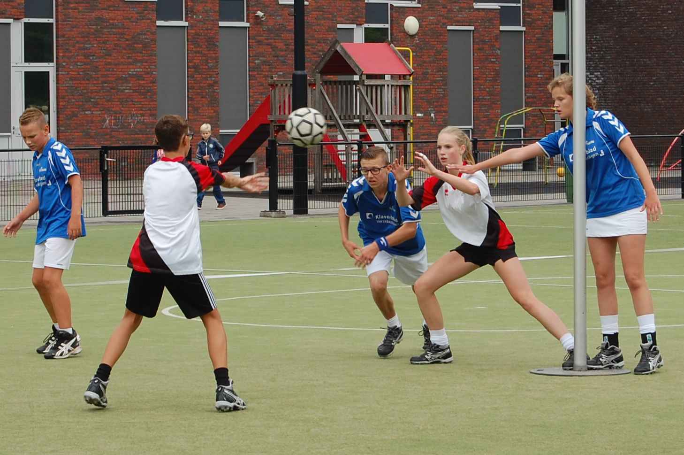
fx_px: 1566
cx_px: 342
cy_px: 228
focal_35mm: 82
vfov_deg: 16.5
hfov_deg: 24.6
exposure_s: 1/200
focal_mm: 55
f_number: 7.1
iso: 200
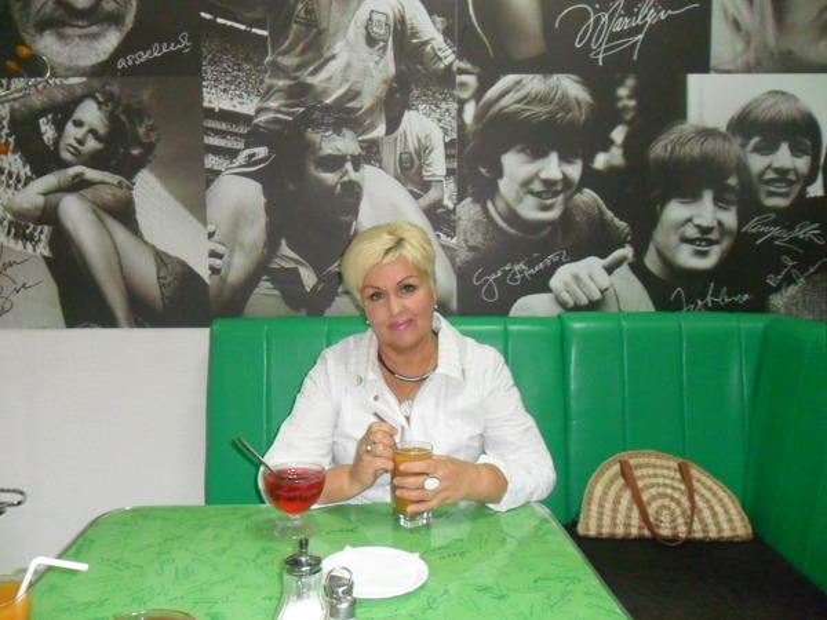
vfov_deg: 51.4
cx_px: 414
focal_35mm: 27
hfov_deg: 65.3
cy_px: 310
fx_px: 645
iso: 400
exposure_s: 1/45
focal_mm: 4.9
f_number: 3.5
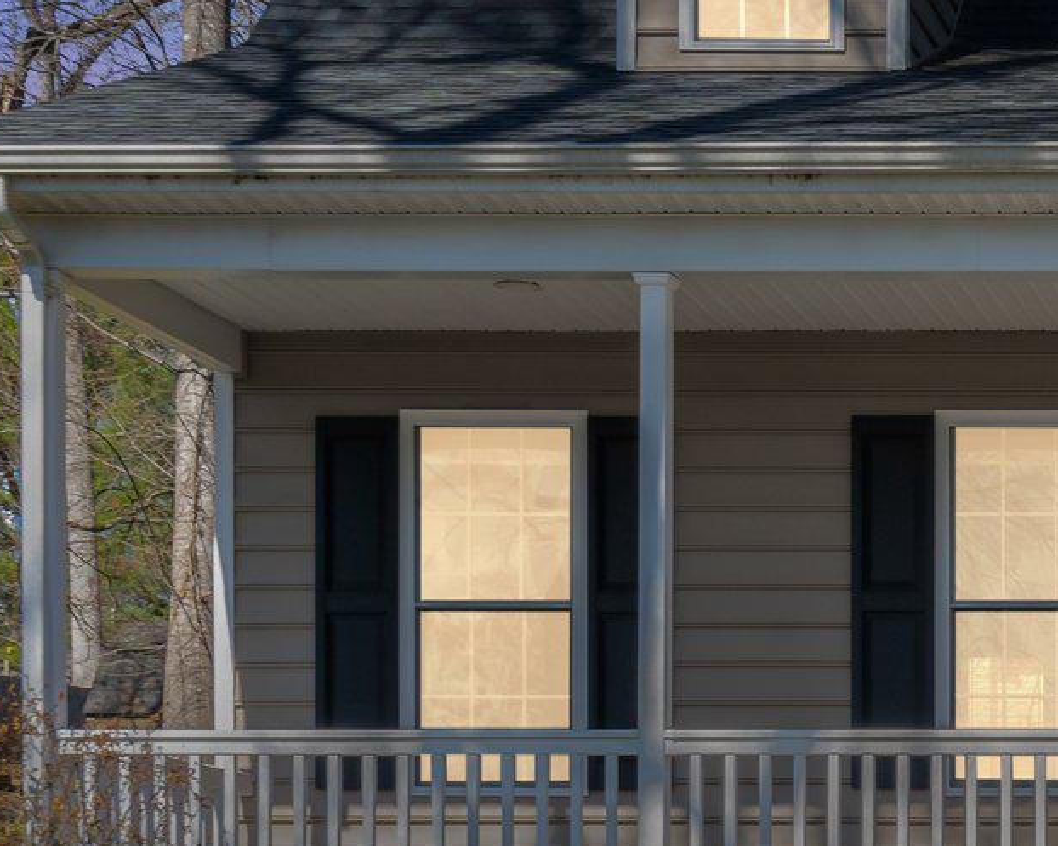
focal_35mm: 102
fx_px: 3192
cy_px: 452
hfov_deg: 17.1
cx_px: 1555
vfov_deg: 15.1
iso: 250
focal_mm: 33
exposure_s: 1/400
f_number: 11
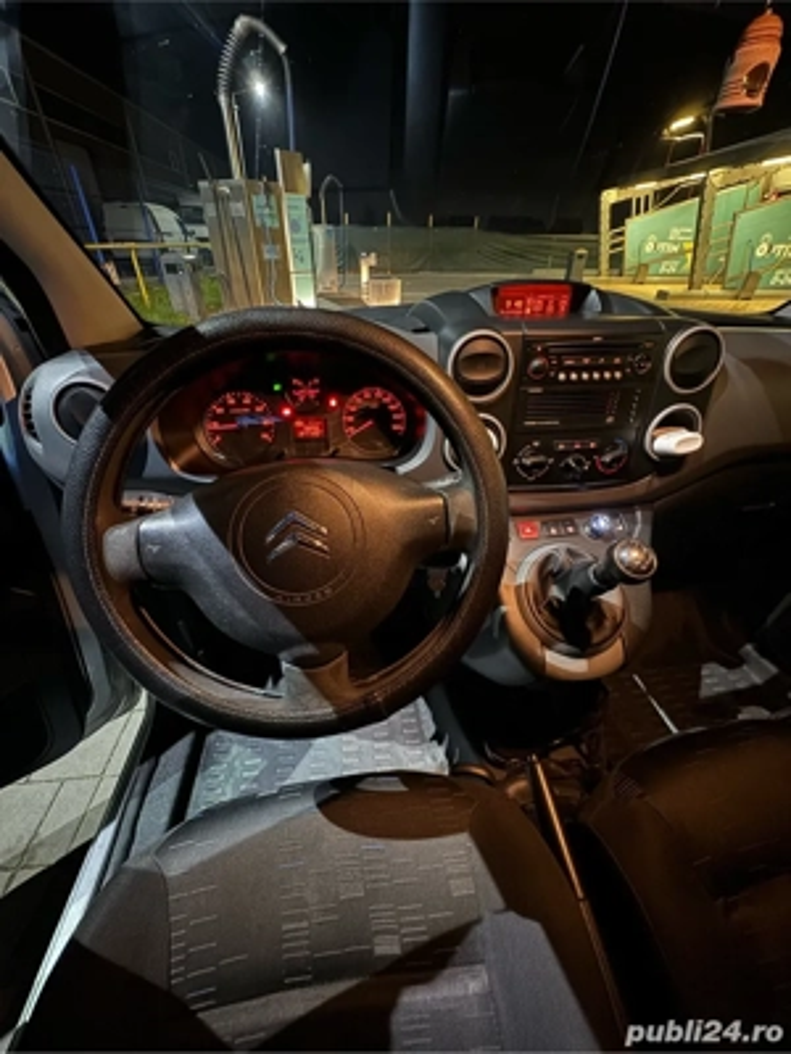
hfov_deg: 85.7
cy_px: 527
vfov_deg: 102.1
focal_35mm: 14
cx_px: 396
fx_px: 427
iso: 800
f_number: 2.2
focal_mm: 2.22
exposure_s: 1/10
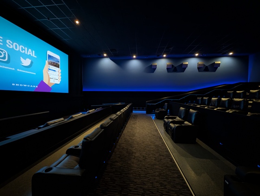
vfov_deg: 94.6
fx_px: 90
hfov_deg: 110.5
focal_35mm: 12
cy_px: 98
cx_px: 130
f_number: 1.95
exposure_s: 1/11.1
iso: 346
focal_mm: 2.23
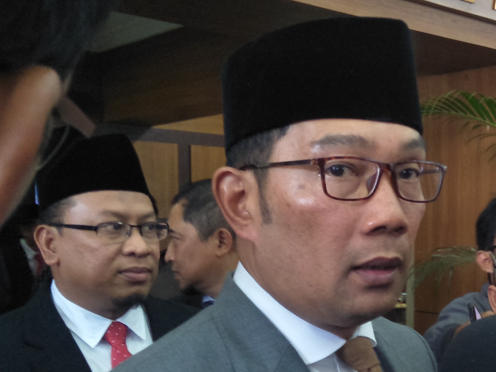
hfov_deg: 41.2
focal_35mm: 43
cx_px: 422
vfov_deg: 33.1
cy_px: 270
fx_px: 616
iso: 390
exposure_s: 1/33
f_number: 2.2
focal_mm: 3.46
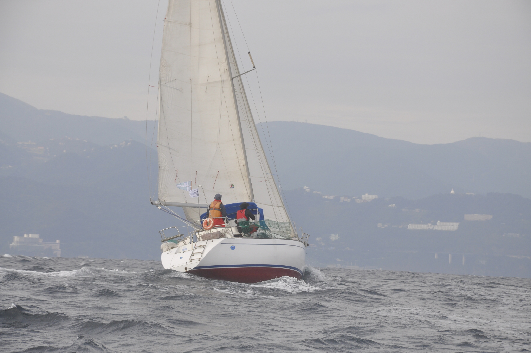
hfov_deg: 13.1
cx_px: 266
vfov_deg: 8.7
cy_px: 176
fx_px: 2320
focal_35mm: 158
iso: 200
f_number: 9
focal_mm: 105
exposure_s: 1/320
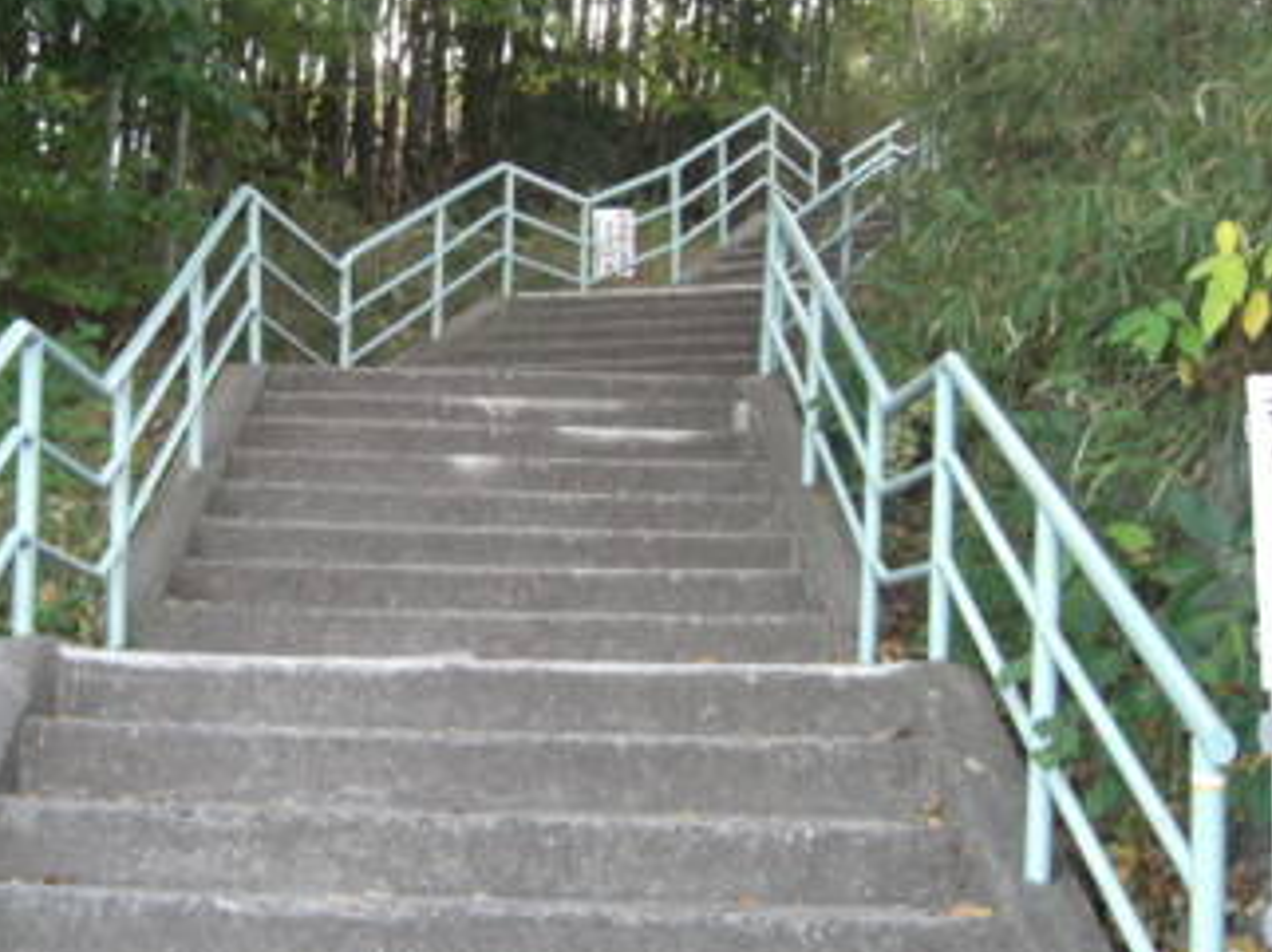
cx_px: 407
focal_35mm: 52
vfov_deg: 28.0
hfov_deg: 36.4
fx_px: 1909
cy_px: 462
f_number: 2.8
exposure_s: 1/80
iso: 200
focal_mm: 7.9
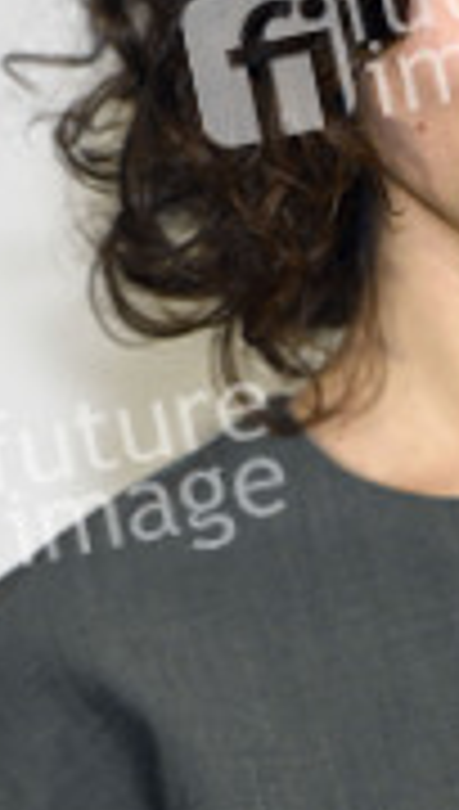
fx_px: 8736
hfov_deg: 3.0
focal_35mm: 406
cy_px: 266
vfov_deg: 5.3
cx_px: 544
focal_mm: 175
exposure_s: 1/400
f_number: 3.5
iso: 800
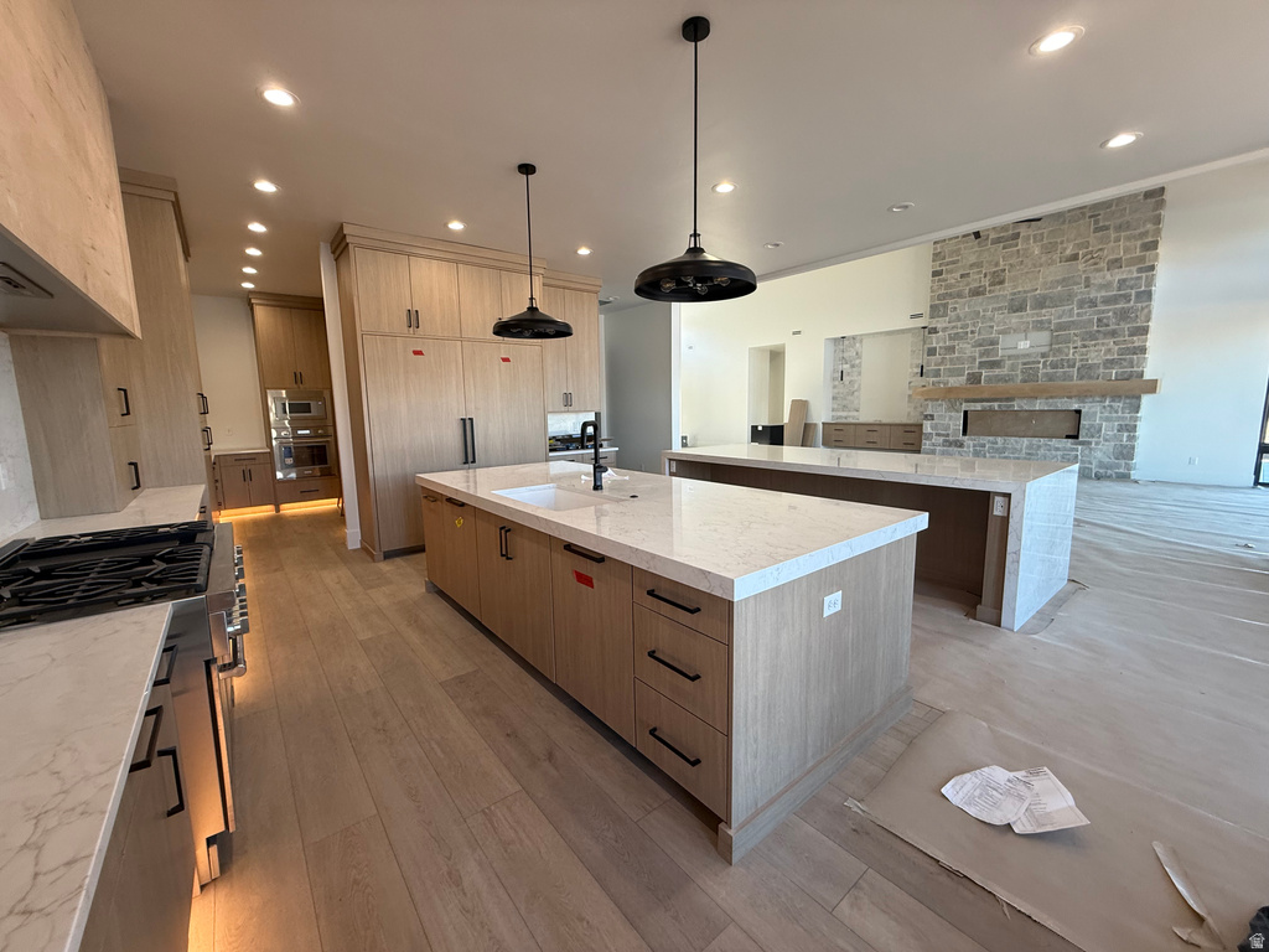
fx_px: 513
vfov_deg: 85.7
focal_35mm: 14
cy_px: 476
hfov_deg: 102.1
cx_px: 634
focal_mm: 2.22
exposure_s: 1/120
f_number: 2.2
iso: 100
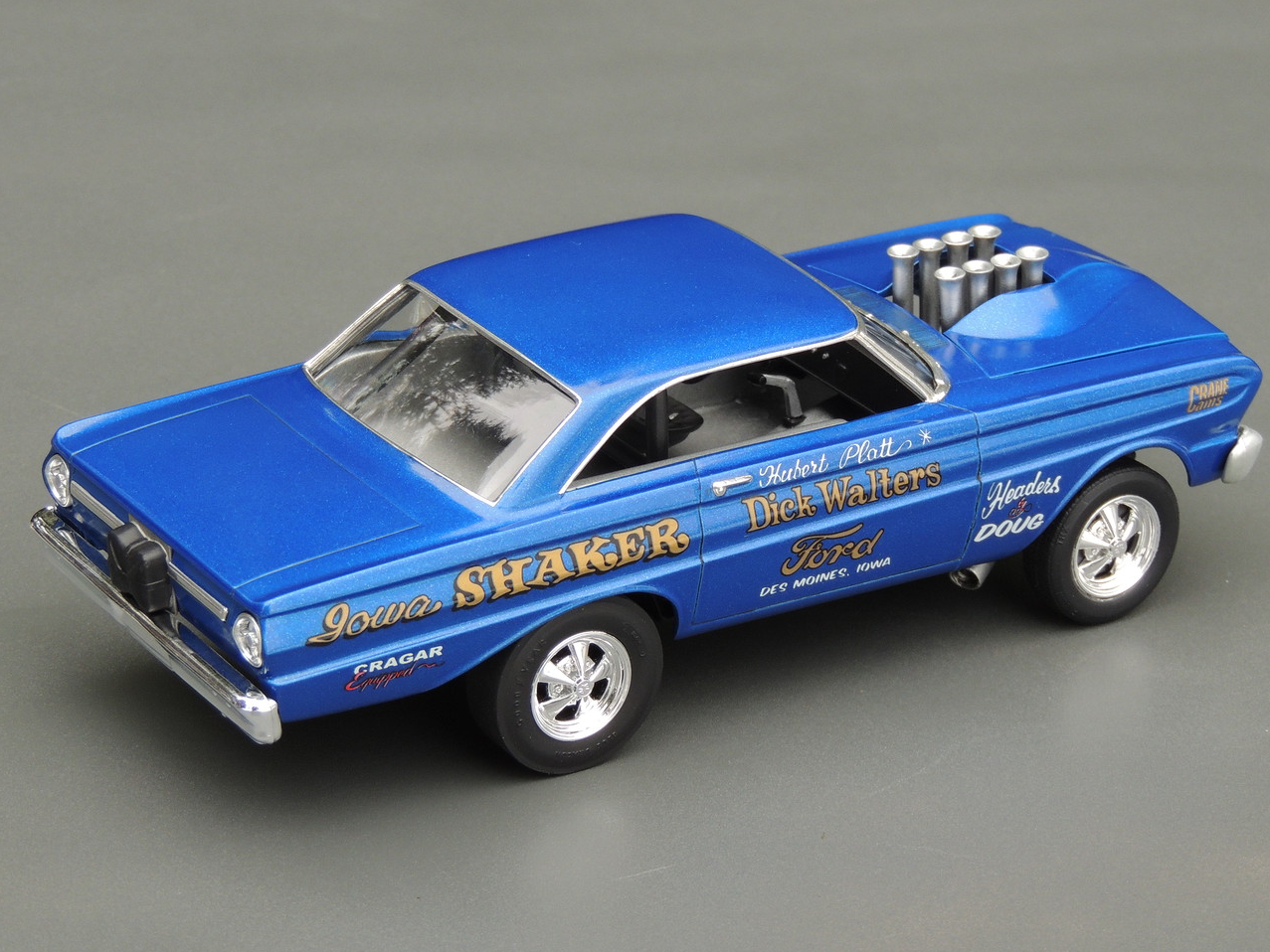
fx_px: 5430
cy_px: 493
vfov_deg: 10.0
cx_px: 660
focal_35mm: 148
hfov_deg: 13.3
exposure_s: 1/125
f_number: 4.3
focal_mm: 24
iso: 220
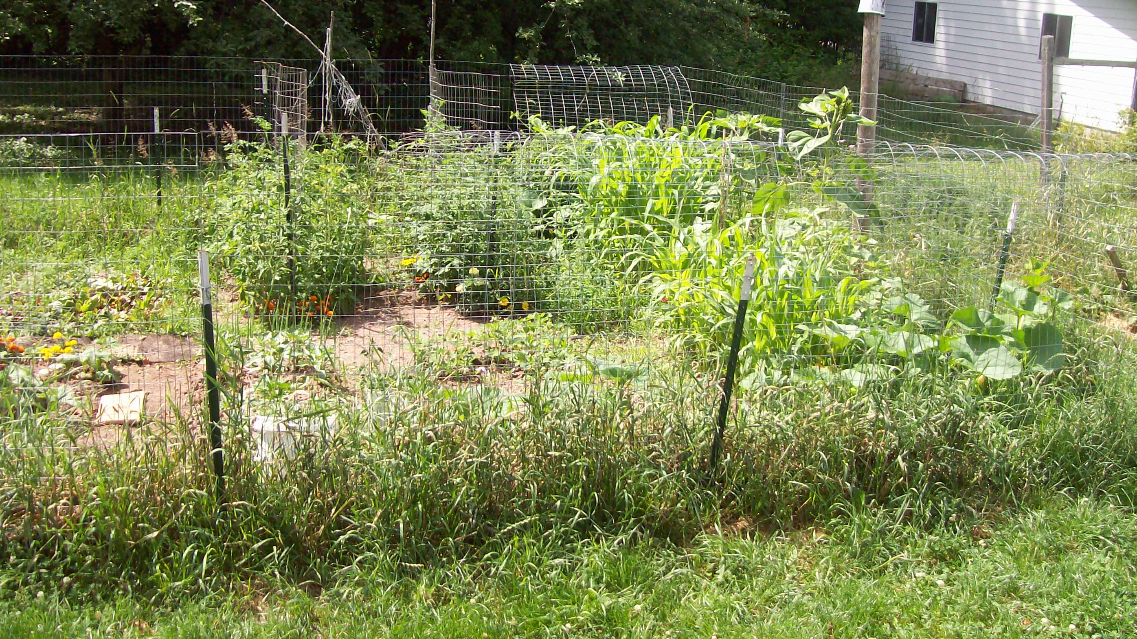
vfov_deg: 29.6
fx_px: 1206
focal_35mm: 40
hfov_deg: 50.5
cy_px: 259
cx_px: 560
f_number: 2.7
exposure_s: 1/639
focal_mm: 6
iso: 80
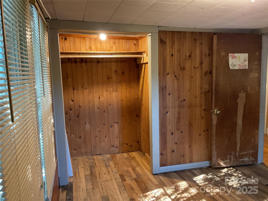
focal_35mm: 29
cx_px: 134
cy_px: 100
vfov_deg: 48.2
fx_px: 225
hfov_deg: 61.7
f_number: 1.8
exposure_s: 1/40
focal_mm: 3
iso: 320
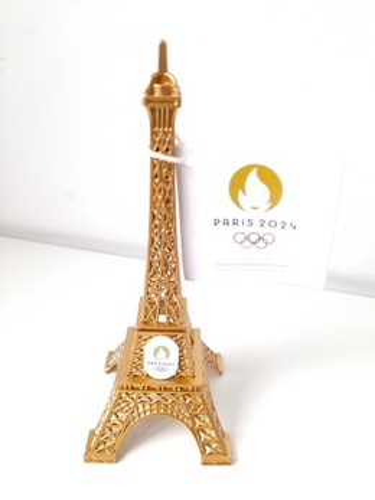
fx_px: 361
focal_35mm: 25
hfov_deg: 54.9
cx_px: 188
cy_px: 250
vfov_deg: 69.4
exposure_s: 1/60
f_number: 2
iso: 64
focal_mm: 4.6
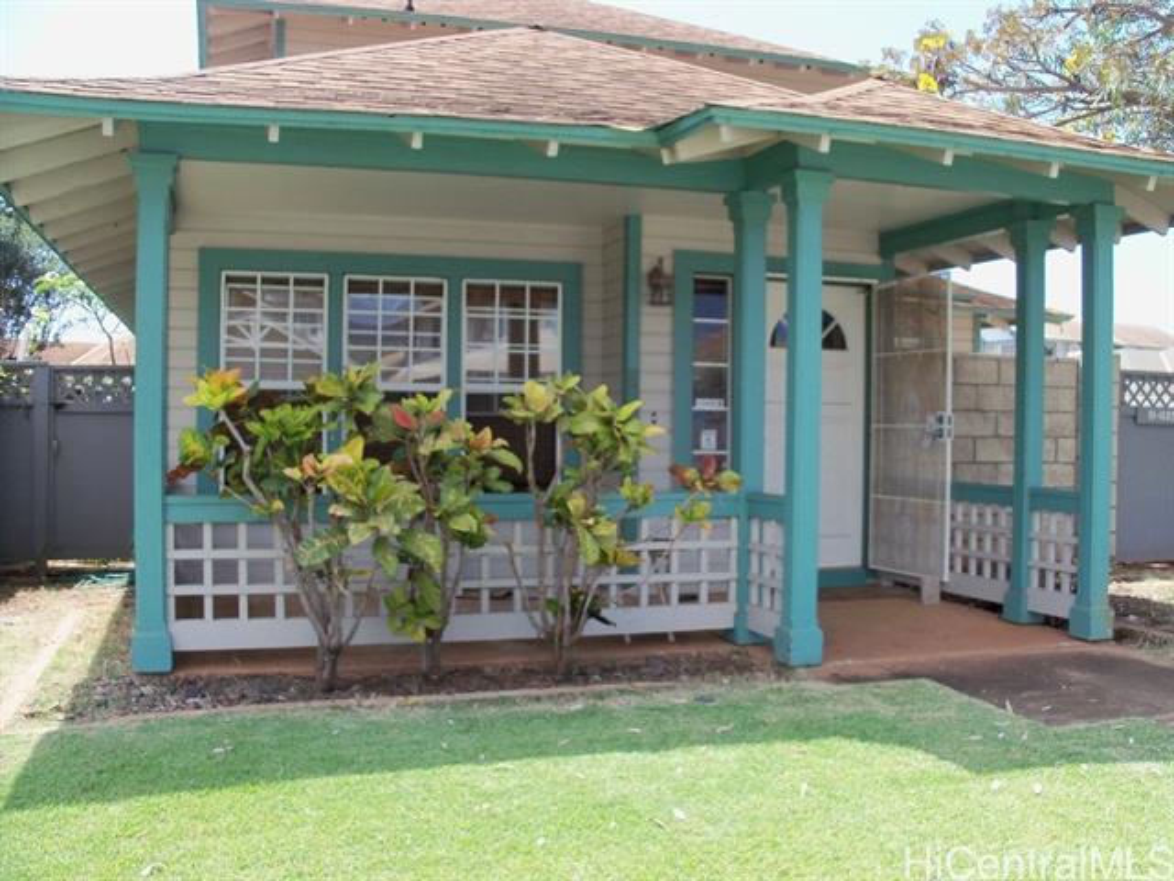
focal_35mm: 35
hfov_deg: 52.6
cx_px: 587
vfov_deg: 40.7
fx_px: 1187
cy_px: 440
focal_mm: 6.3
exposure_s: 1/320
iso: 80
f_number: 3
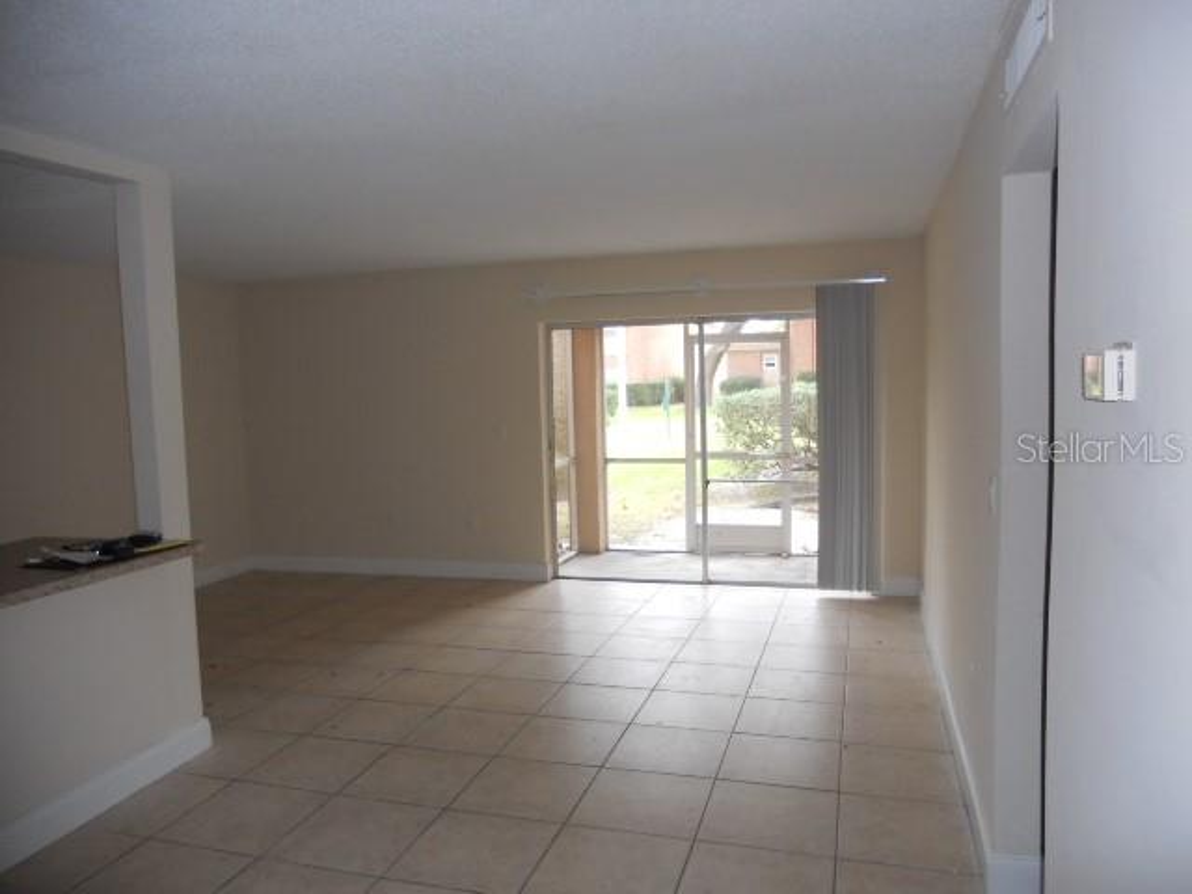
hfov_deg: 65.3
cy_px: 447
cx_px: 596
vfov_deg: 51.4
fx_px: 930
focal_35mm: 27
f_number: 3.2
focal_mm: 4.9
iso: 160
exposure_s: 1/30
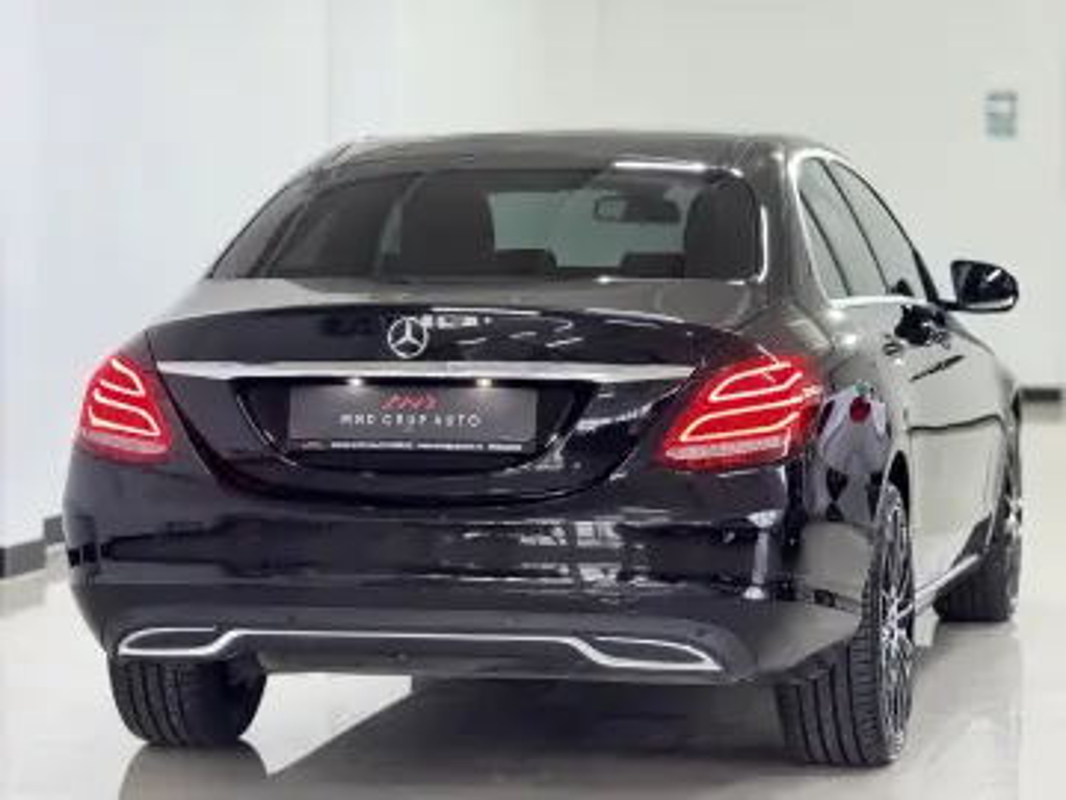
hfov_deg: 16.4
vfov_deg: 12.3
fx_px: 3695
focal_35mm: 120
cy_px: 400
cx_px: 533
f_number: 2.8
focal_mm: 15.66
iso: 500
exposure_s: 1/33
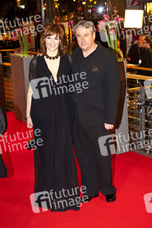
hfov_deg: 23.4
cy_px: 114
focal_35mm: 58
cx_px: 76
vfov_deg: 34.5
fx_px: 367
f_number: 4.5
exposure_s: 1/200
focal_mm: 58
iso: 1600
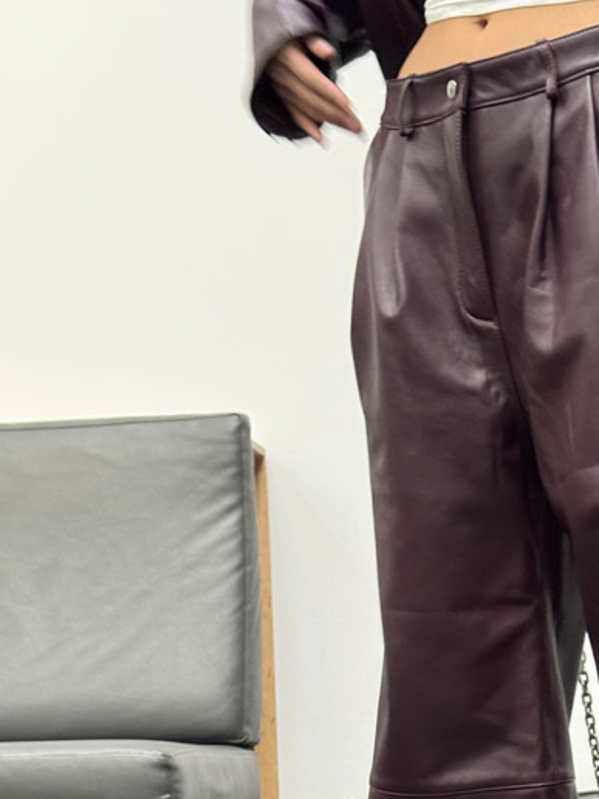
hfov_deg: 15.7
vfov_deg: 20.5
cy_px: 760
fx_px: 2146
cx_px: 553
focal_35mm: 93
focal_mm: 6.76
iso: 200
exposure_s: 1/50
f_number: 1.78
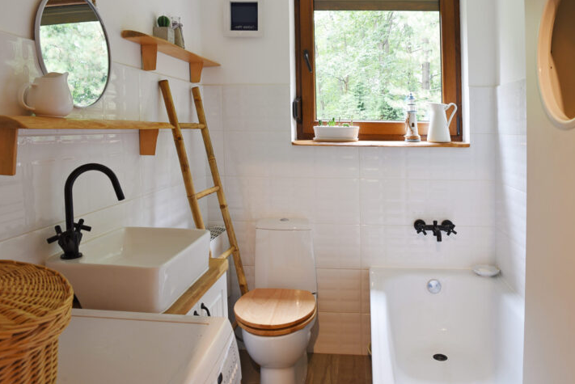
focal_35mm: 27
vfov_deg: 47.9
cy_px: 169
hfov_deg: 67.3
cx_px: 307
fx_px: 431
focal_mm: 24
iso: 400
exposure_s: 1/2
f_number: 8
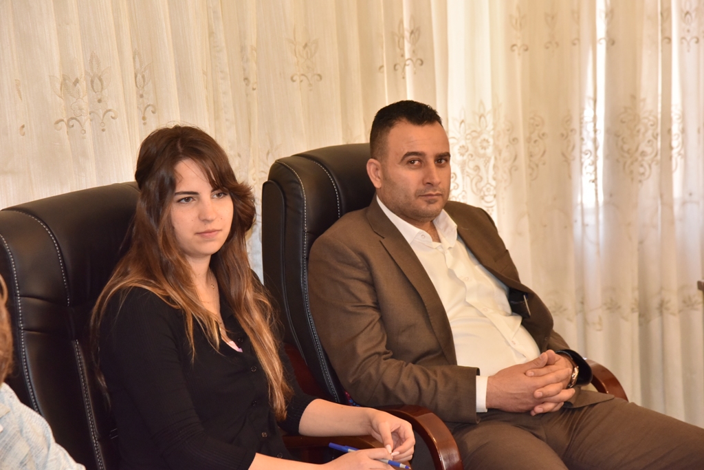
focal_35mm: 95
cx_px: 352
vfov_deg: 14.4
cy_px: 235
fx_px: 1858
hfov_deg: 21.5
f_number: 7.1
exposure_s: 1/200
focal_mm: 95
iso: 3200
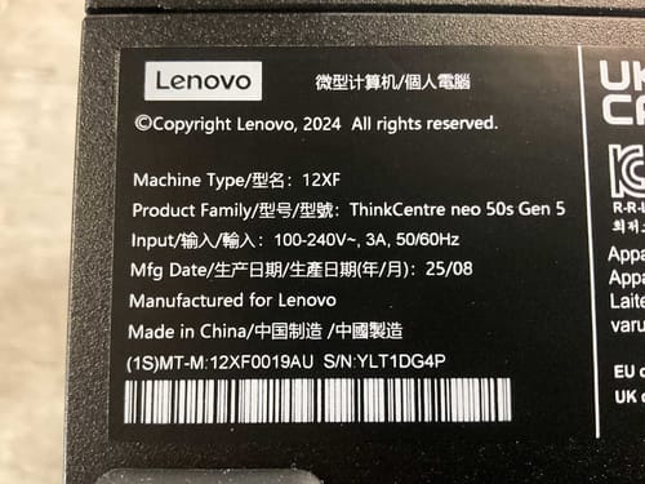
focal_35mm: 29
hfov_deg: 61.7
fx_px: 540
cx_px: 322
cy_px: 242
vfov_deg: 48.2
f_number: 1.8
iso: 400
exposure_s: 1/25
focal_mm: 3
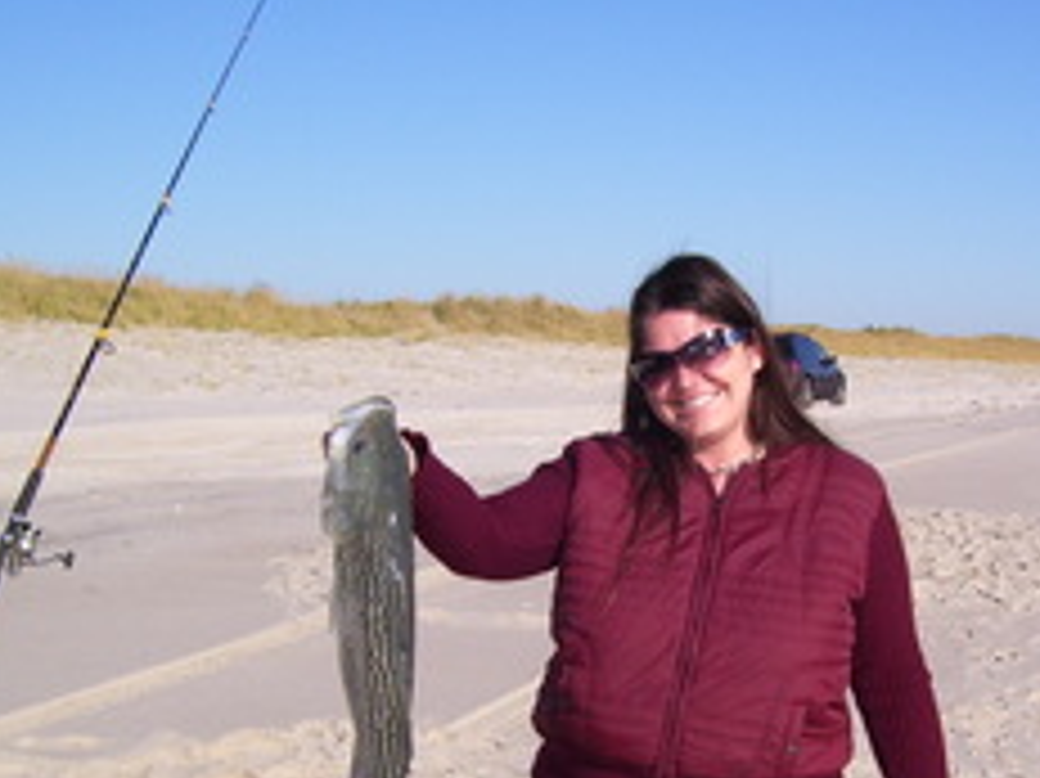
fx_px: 1922
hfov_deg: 30.1
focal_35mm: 64
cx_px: 655
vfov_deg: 22.7
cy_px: 564
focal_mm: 6
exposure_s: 1/1000
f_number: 4.8
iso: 80
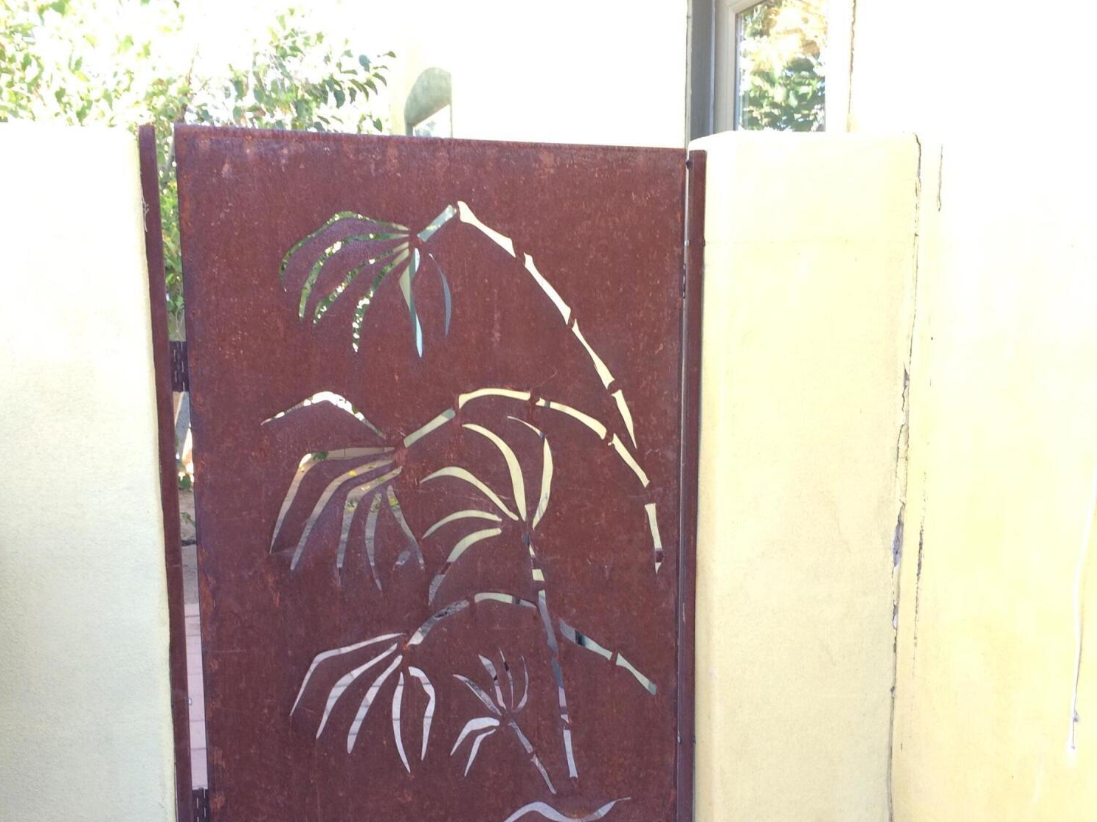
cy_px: 503
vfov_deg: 36.6
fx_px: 1236
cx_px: 546
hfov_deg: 47.9
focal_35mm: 39
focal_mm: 4.15
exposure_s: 1/60
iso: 32
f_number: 2.2
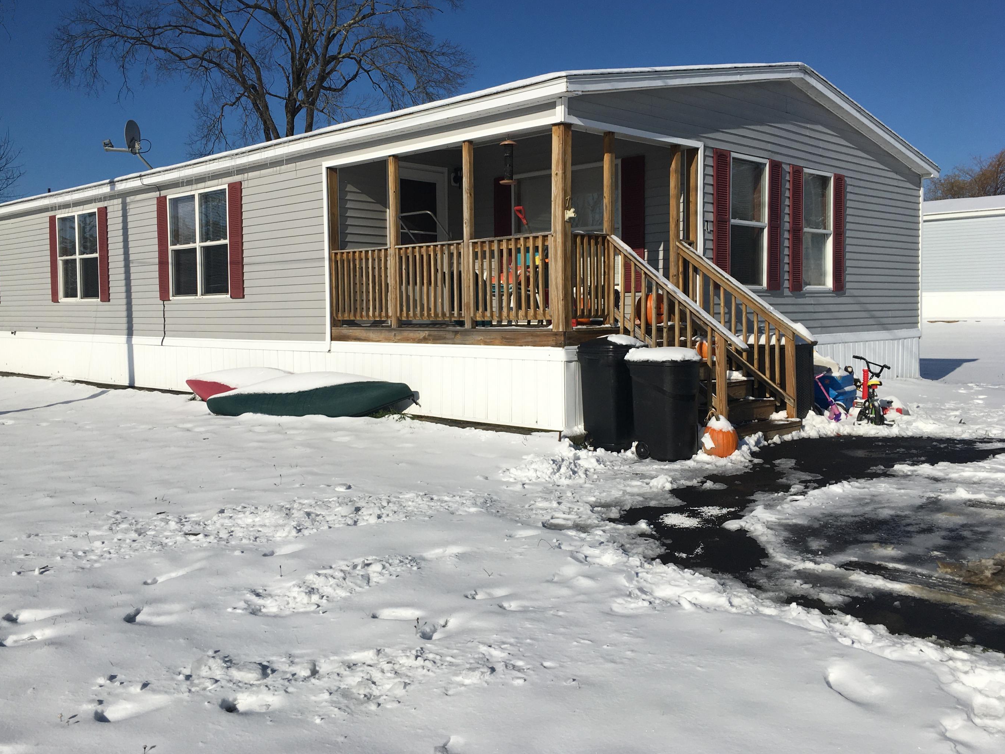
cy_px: 354
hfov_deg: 56.8
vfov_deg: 44.1
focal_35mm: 32
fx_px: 929
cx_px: 464
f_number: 2.2
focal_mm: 4.15
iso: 25
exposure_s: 1/4808
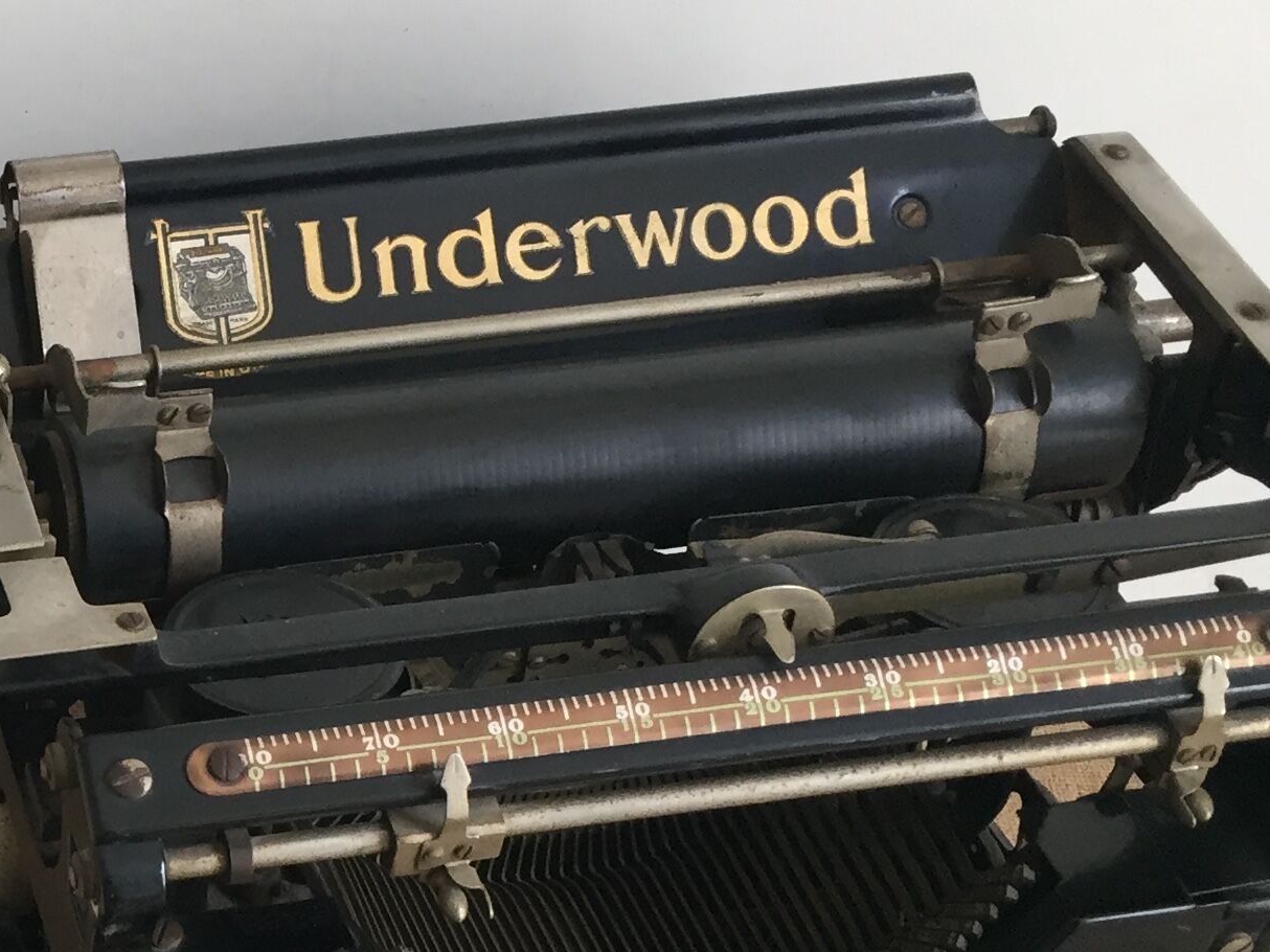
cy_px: 896
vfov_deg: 18.5
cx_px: -122
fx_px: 2861
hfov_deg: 23.5
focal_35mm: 78
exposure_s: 1/33
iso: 80
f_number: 2.2
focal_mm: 4.15
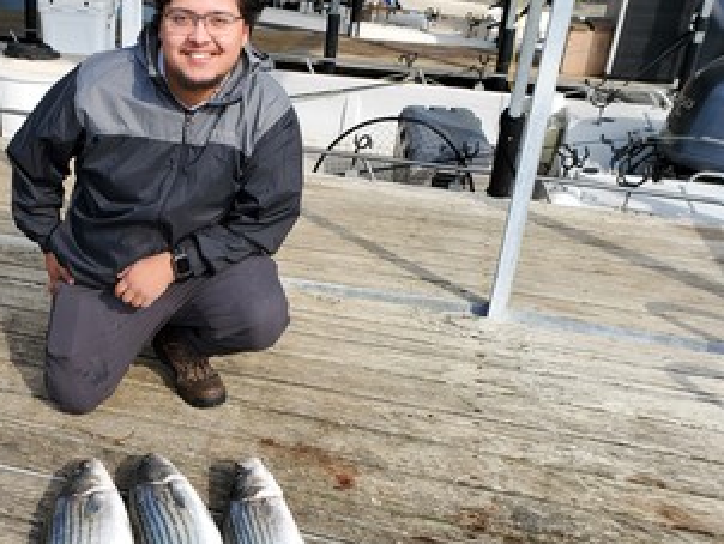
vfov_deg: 34.2
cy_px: 338
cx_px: 163
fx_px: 879
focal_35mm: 42
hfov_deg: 43.0
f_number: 2.4
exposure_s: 1/912
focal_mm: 4.3
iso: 50
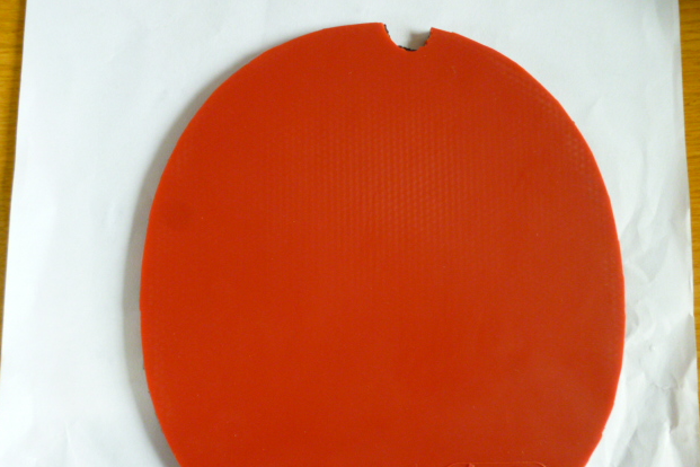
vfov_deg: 43.5
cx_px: 354
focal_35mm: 30
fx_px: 583
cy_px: 259
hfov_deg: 61.9
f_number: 3.1
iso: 400
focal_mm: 5
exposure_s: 1/60
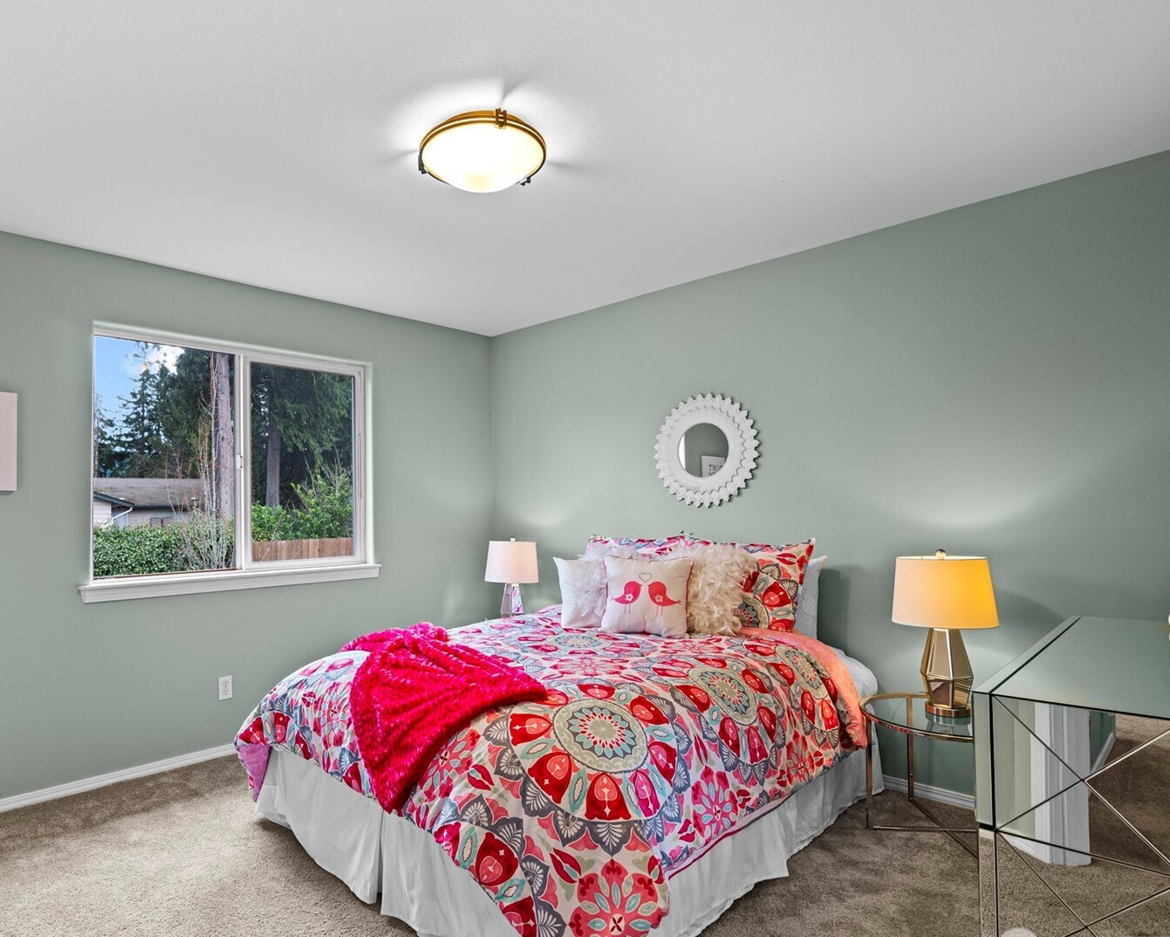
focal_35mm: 19
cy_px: 490
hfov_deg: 82.3
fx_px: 658
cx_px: 468
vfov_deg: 70.8
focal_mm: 16
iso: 200
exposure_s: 1/4
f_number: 8
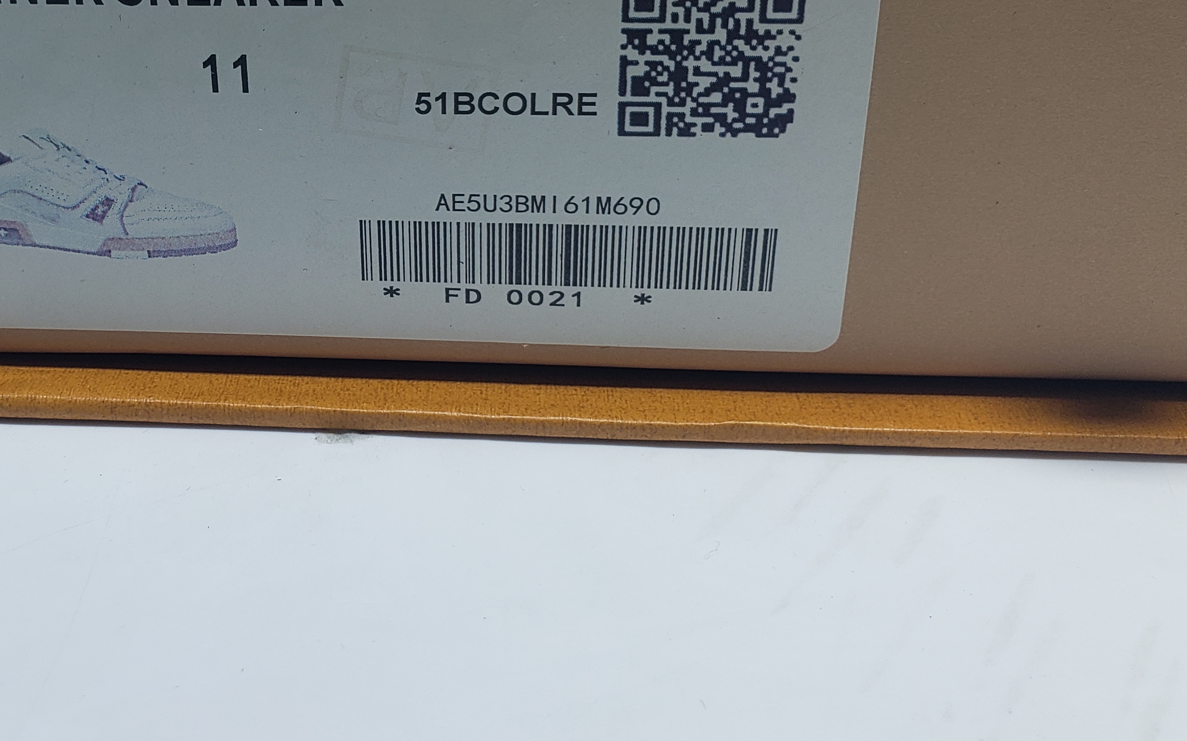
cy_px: 171
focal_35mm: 49
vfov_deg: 26.0
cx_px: 291
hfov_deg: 39.9
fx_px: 1585
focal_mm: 4.3
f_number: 1.5
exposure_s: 1/140
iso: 50
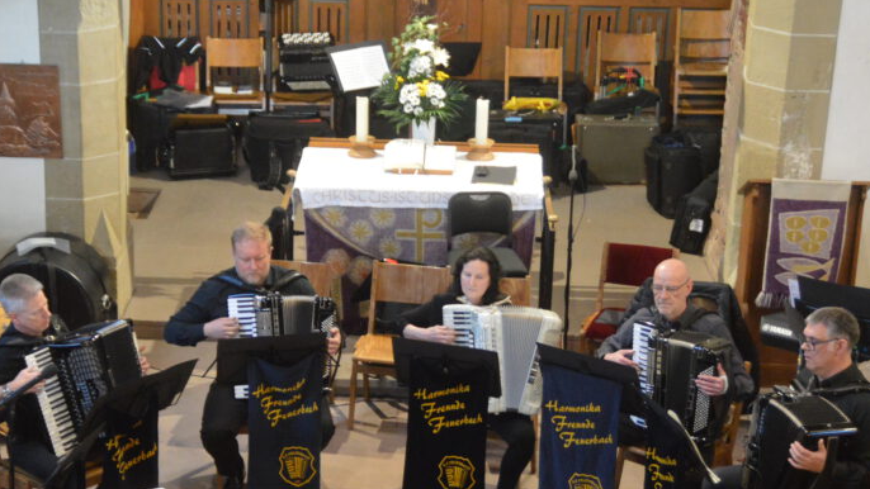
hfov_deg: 23.9
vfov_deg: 13.6
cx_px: 380
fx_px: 2053
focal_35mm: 89
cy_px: 325
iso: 3200
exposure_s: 1/60
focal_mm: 38
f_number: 4.5
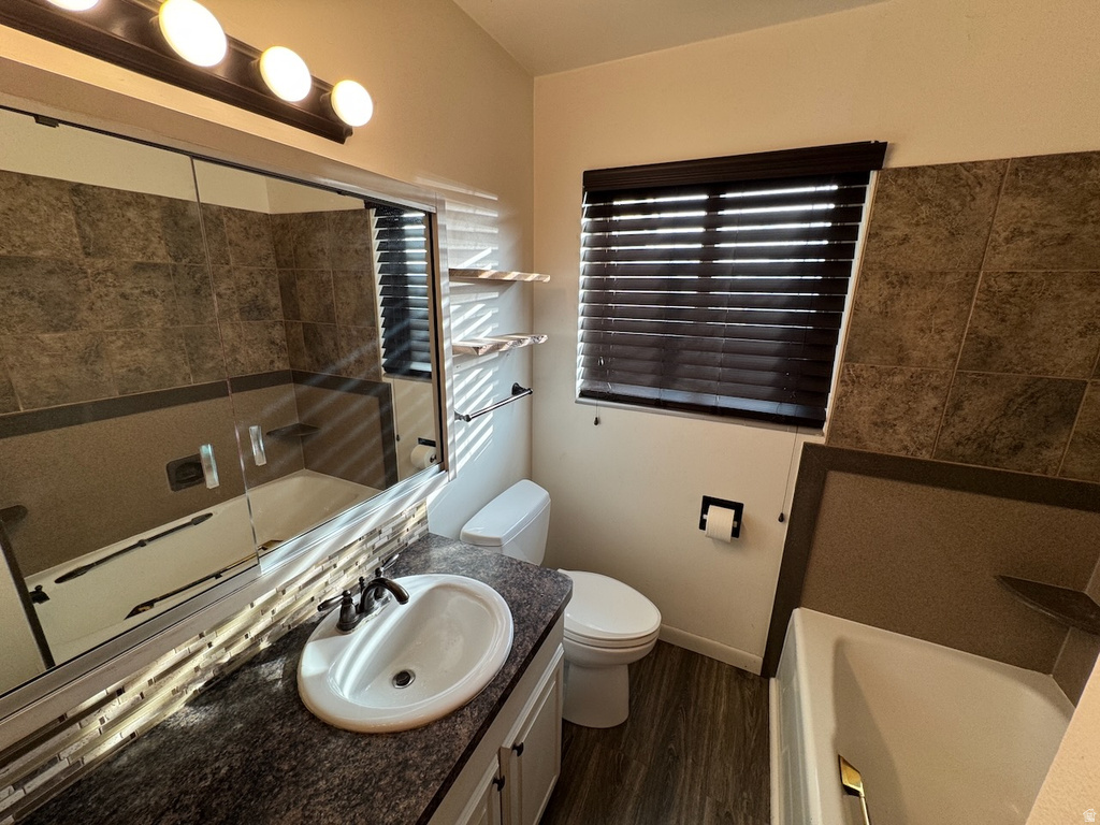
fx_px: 445
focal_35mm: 14
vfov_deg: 85.7
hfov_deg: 102.1
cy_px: 412
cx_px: 550
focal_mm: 2.22
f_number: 2.2
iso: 100
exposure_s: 1/120
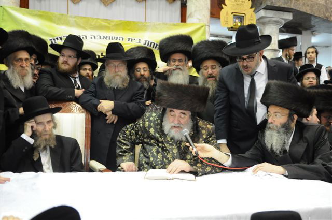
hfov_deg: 62.0
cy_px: 110
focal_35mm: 30
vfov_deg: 43.5
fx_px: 276
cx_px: 166
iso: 1250
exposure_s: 1/60
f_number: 2.8
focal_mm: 20
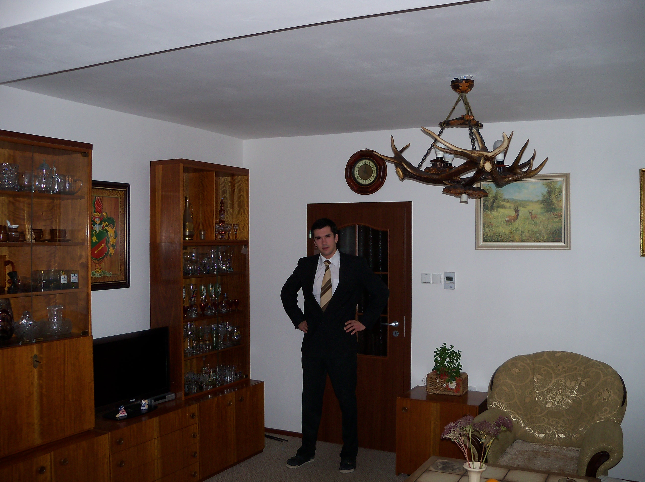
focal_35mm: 35
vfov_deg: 40.6
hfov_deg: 52.7
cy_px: 241
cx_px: 322
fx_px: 651
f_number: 3.5
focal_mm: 6.2
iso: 100
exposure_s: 1/250
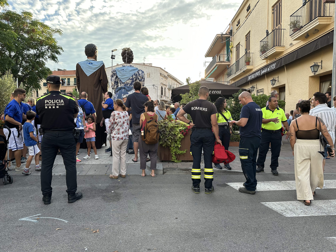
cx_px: 168
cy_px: 126
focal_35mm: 24
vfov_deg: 56.8
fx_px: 233
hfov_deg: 71.6
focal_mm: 6.86
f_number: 1.78
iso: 80
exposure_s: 1/594
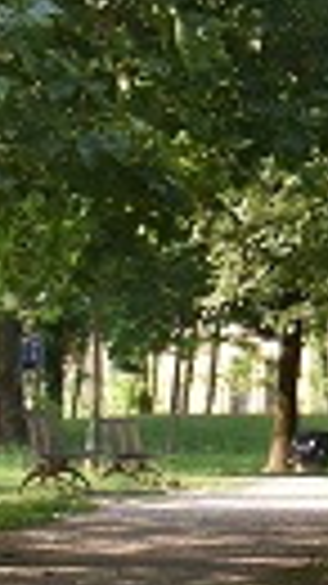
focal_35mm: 261
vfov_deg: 8.1
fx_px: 4041
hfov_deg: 4.4
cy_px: -284
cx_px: 1155
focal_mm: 24
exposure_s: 1/250
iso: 400
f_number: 8
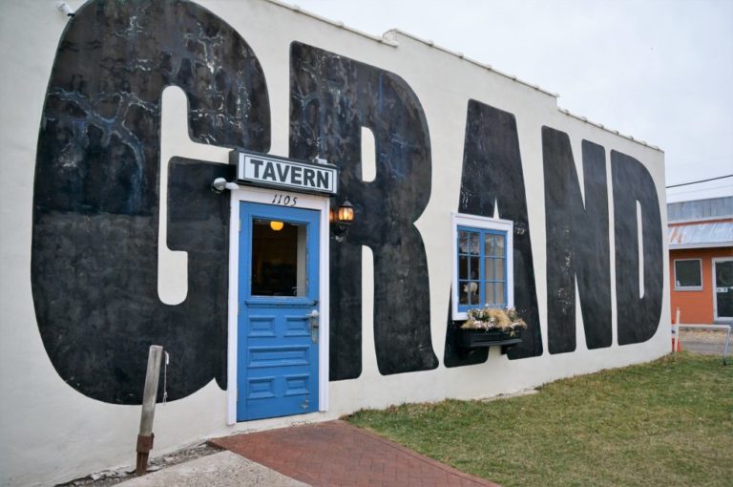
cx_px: 366
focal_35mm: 30
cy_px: 244
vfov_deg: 43.5
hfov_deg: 62.0
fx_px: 610
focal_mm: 20
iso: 320
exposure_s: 1/160
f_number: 4
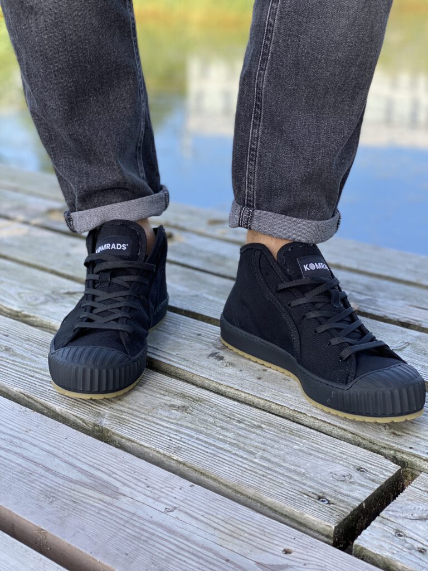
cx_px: 214
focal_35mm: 52
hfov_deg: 28.0
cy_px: 286
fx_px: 857
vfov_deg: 36.8
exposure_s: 1/213
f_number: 2
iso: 20
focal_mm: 6
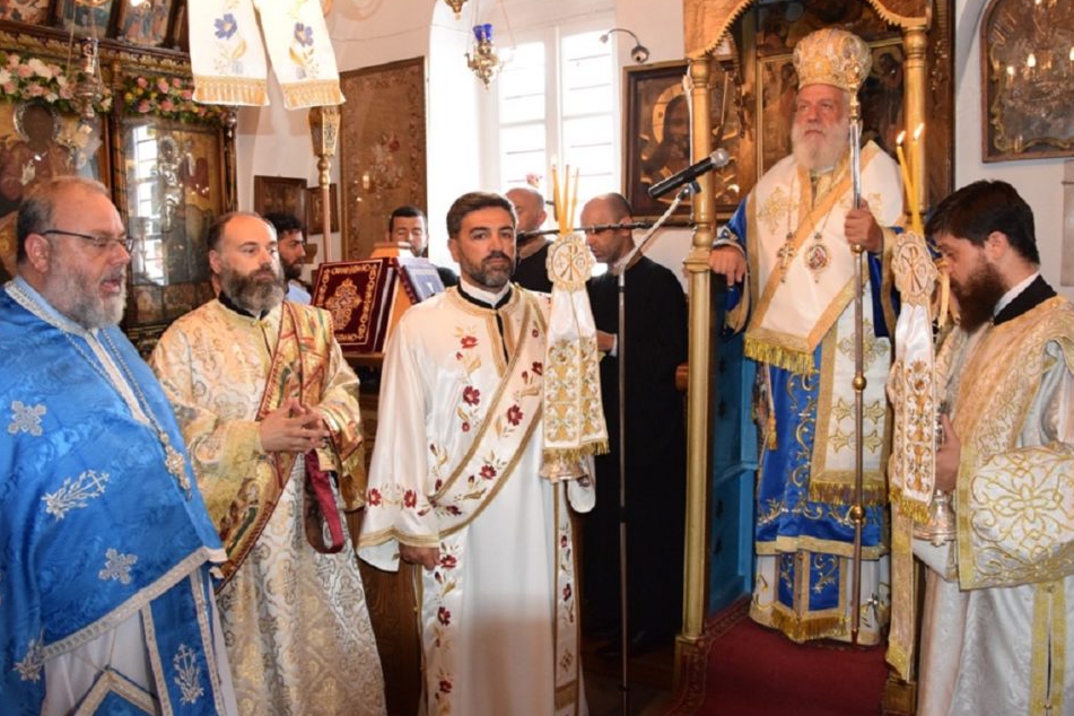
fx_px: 1687
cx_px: 526
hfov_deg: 35.3
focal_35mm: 57
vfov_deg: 24.0
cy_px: 353
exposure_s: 1/125
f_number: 7.1
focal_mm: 35
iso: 2500
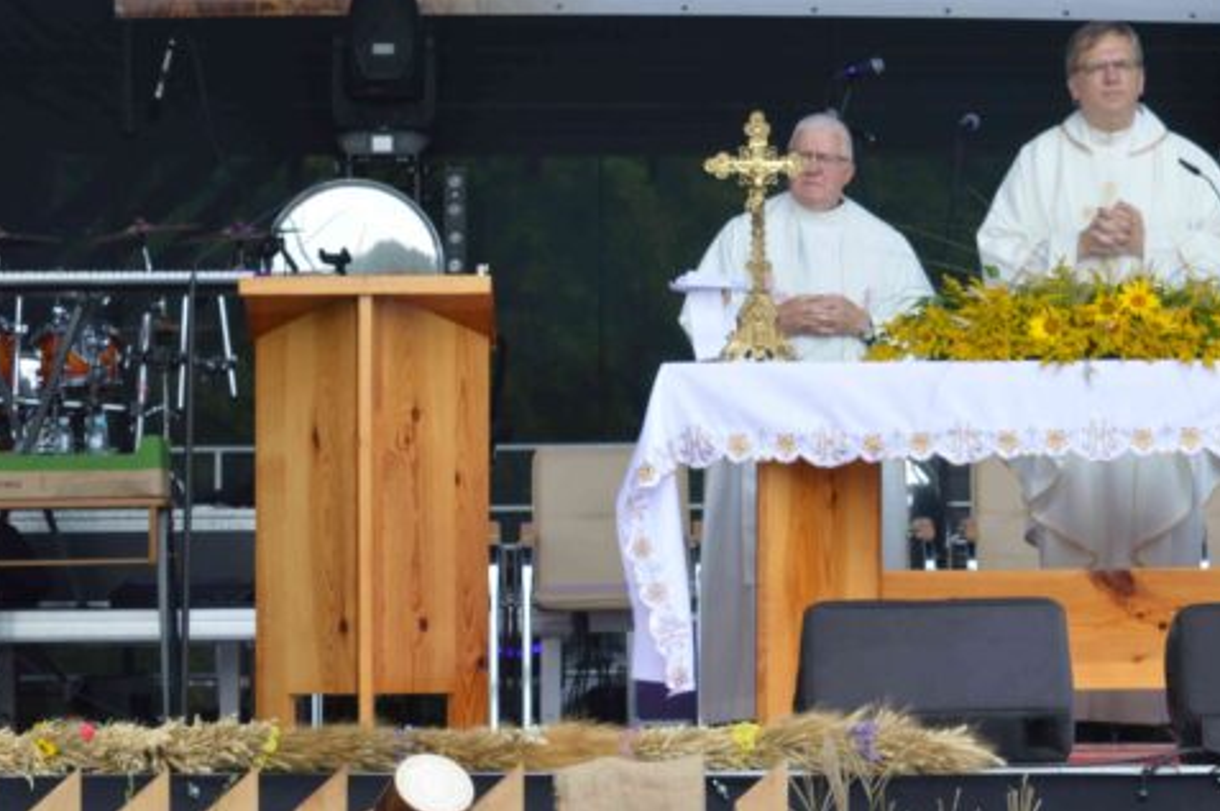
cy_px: 70
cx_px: 1130
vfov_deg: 7.7
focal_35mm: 177
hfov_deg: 11.5
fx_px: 5995
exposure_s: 1/160
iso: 100
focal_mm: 55
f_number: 5.6
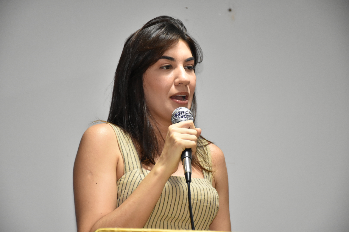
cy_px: 116
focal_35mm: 128
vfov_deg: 10.8
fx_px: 1236
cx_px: 174
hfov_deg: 16.1
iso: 3200
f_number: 5.3
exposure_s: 1/100
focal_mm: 85
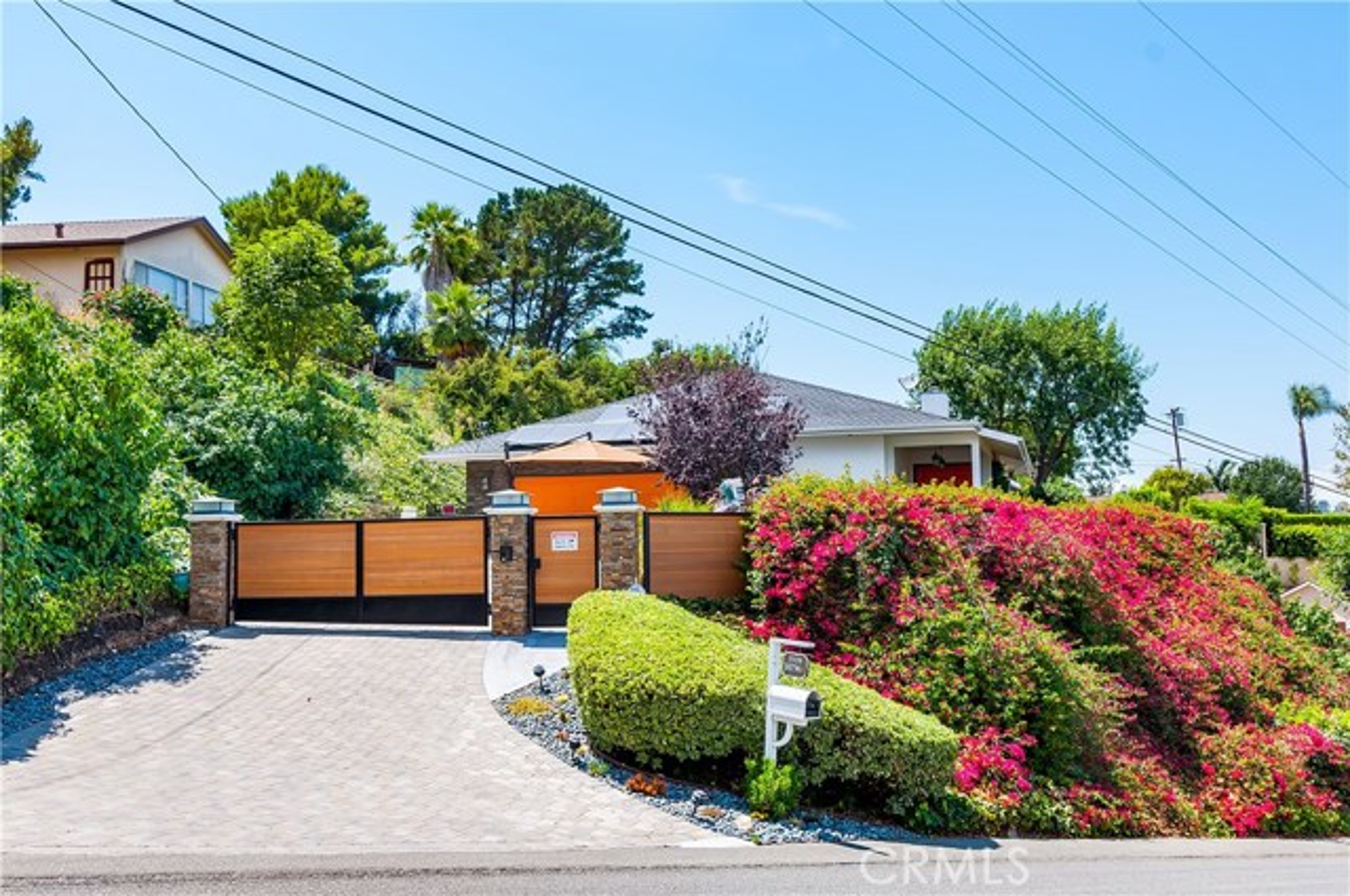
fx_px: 1348
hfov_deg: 53.2
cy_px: 448
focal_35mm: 36
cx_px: 675
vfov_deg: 36.8
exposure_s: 1/250
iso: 200
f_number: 9
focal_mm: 24
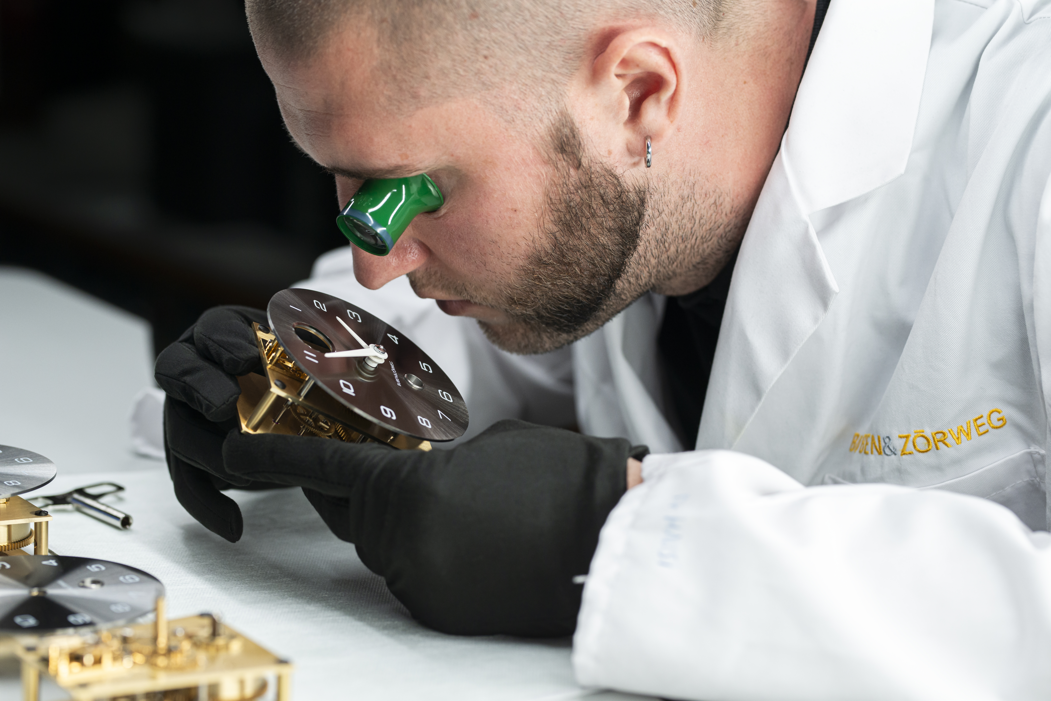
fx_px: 2482
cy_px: 350
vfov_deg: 16.1
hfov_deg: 23.9
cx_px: 526
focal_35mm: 85
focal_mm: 85
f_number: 3.5
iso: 800
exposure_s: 1/200
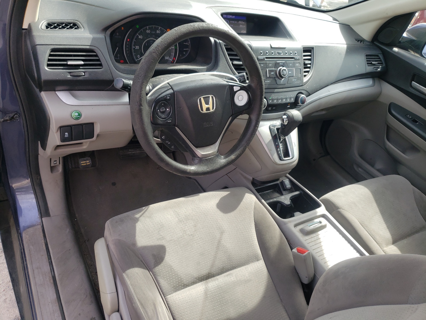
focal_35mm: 26
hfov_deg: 67.3
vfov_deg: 53.1
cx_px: 213
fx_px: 320
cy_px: 160
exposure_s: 1/526
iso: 50
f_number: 1.5
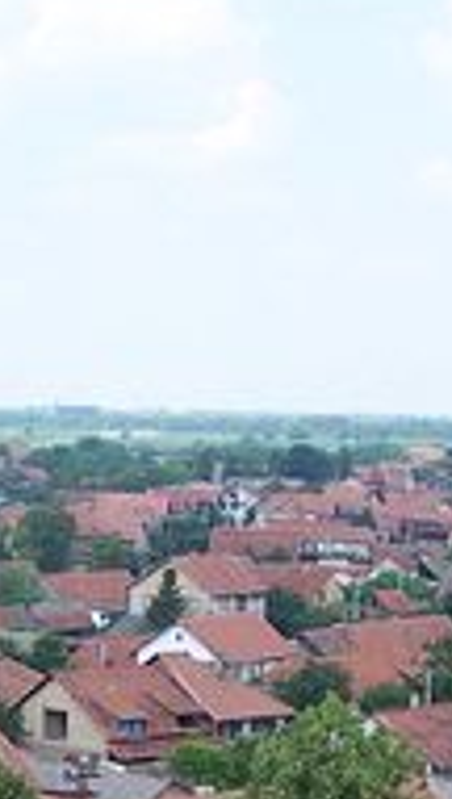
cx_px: 38
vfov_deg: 17.7
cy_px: 740
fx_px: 2526
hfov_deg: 10.2
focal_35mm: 119
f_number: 2.8
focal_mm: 6.3
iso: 80
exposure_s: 1/750
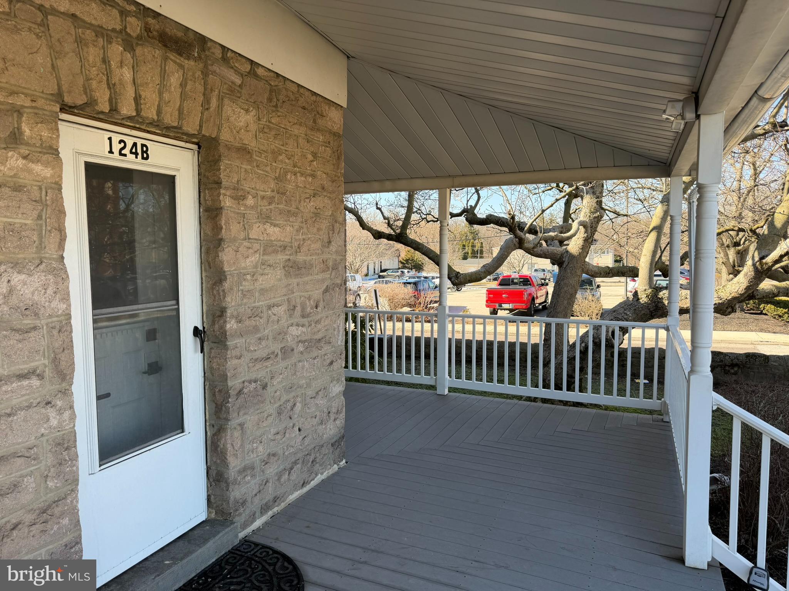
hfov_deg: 71.6
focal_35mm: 24
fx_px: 547
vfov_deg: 56.8
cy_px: 296
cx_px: 394
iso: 80
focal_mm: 6.76
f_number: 1.78
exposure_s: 1/683
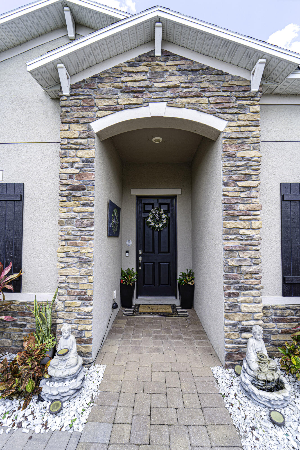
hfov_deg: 81.2
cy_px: 225
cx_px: 150
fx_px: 175
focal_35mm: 14
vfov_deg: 104.3
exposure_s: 1/100
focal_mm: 14
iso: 100
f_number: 6.3
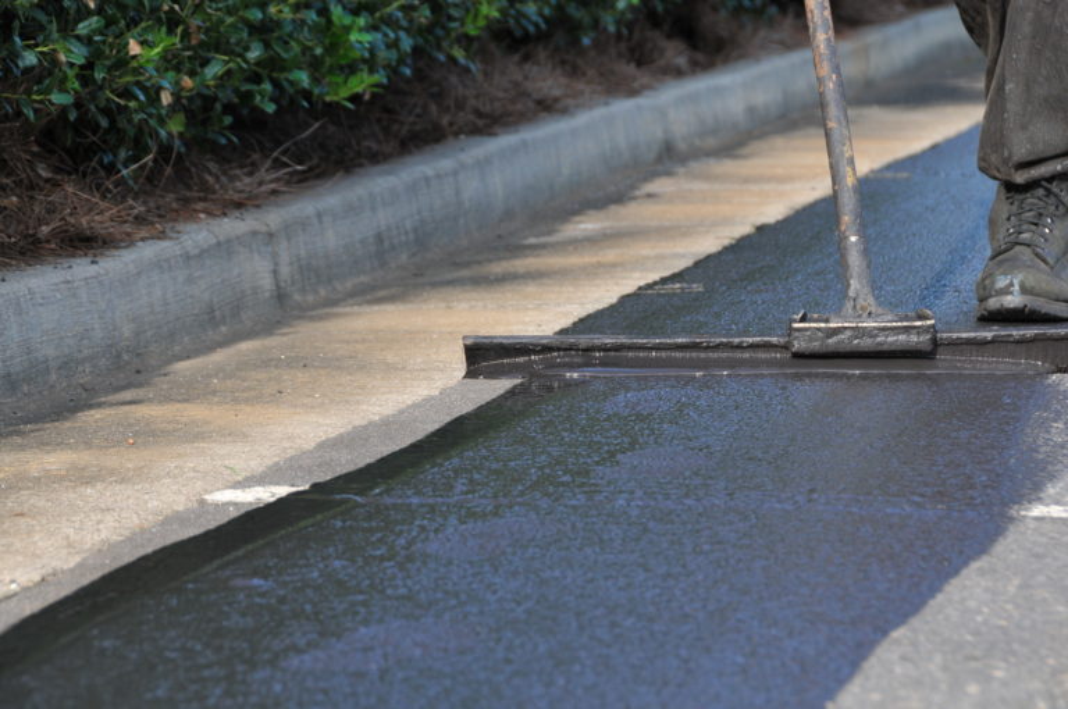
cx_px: 534
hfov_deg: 10.2
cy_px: 354
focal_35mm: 202
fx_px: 6000
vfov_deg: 6.8
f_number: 9
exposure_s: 1/320
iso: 400
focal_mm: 135
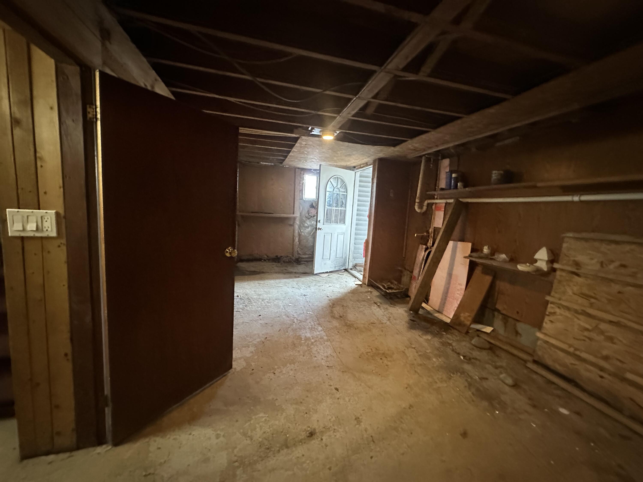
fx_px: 260
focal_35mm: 14
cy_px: 241
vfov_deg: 85.7
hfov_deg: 102.1
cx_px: 322
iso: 1000
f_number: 2.2
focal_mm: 2.22
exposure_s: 1/60
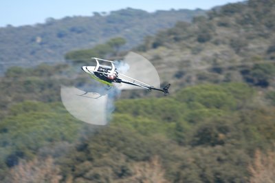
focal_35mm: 315
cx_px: 138
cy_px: 92
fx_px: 2404
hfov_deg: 6.5
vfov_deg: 4.4
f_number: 5.6
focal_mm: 210
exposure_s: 1/160
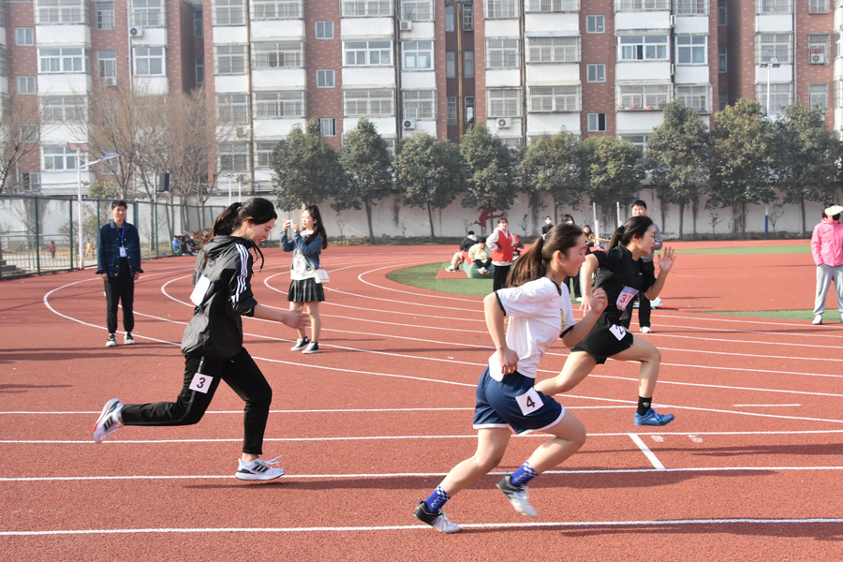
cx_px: 422
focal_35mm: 48
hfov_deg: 41.1
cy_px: 281
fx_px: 1124
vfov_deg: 28.1
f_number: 13
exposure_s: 1/640
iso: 1000
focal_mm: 32
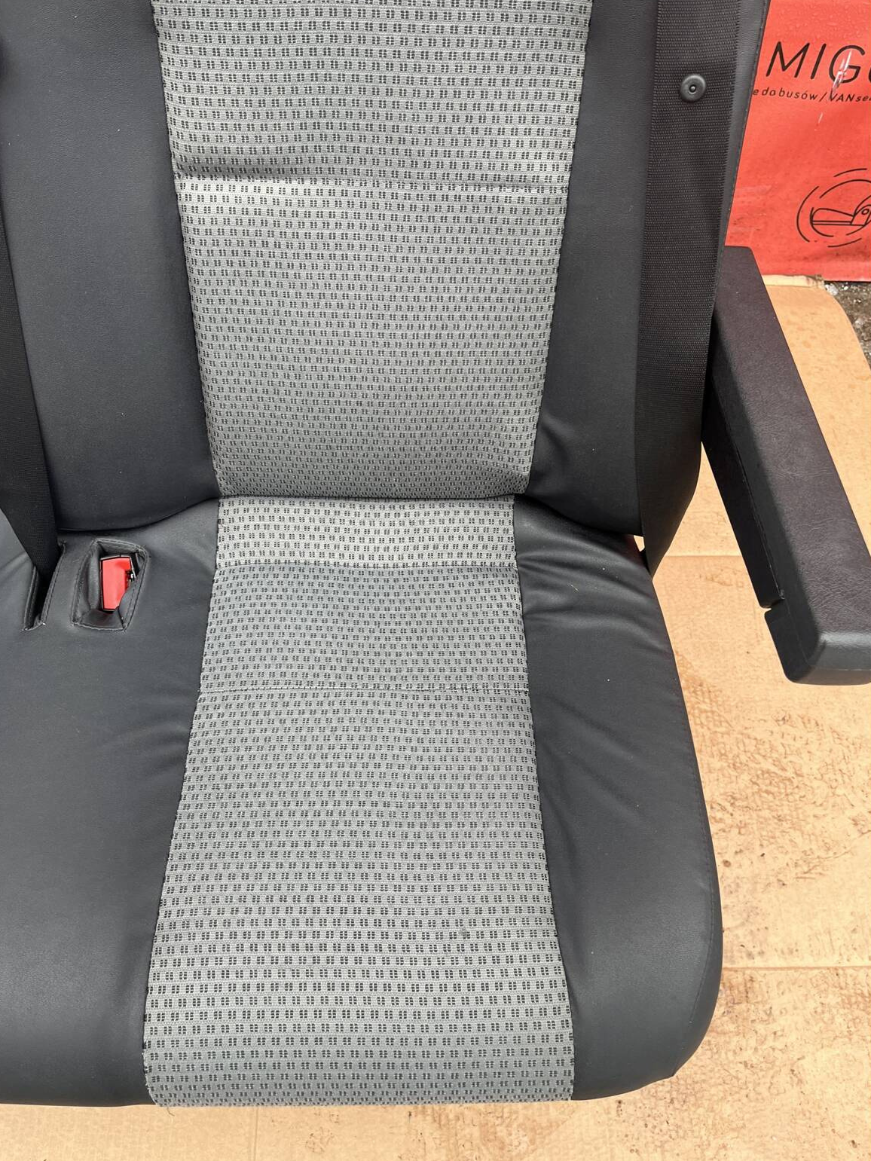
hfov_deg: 51.4
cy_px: 569
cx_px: 423
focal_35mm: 27
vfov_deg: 65.3
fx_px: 906
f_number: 1.6
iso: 64
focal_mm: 5.1
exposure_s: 1/122
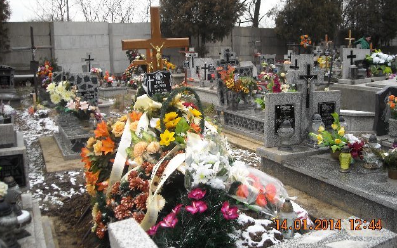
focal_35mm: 38
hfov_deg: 51.5
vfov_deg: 33.5
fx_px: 411
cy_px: 105
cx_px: 196
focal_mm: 5.7
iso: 64
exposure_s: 1/192
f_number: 2.8
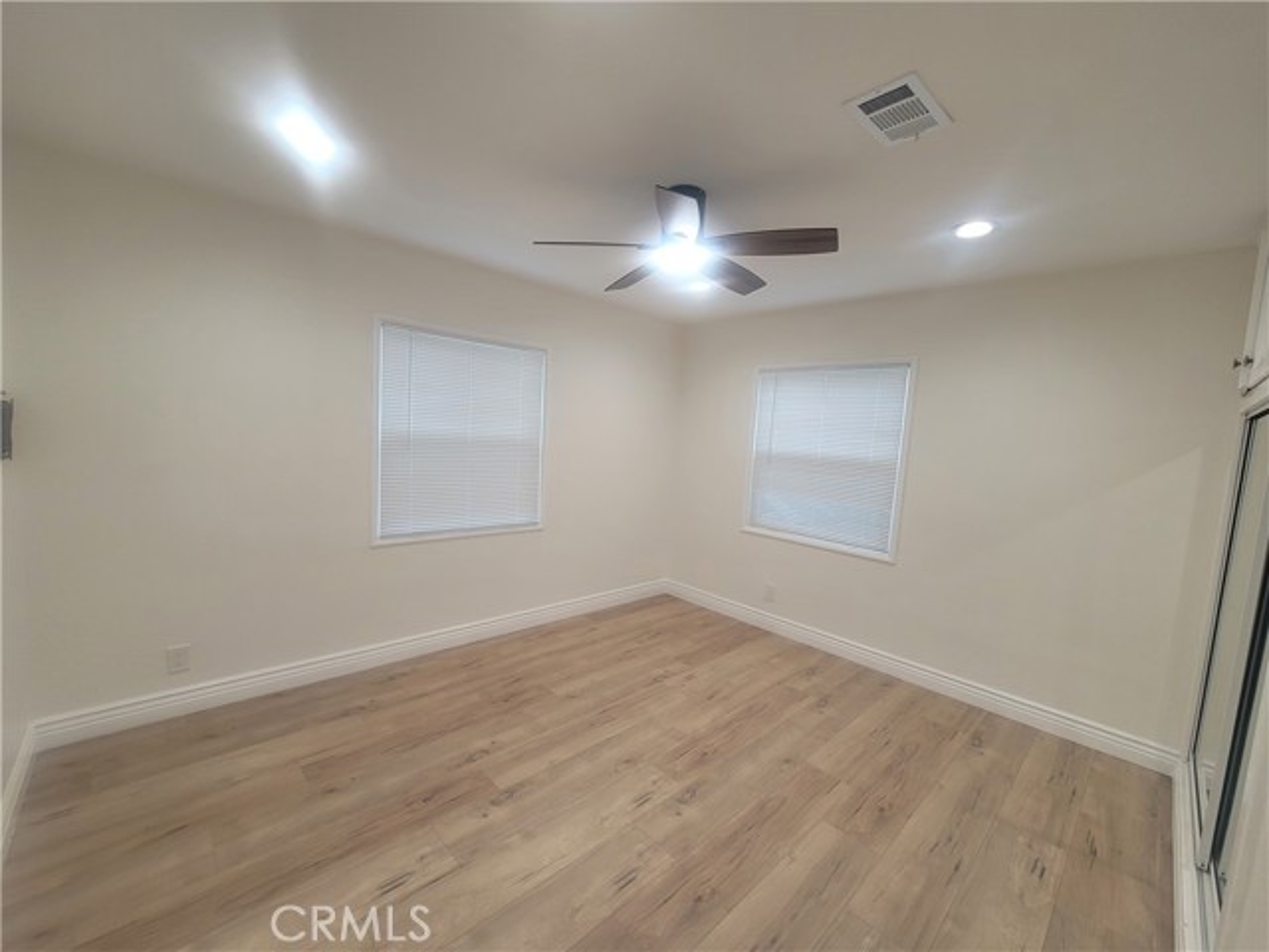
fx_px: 477
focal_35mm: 13
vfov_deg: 89.9
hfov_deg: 106.2
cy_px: 476
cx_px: 634
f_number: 2.2
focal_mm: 2.2
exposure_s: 1/60
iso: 125
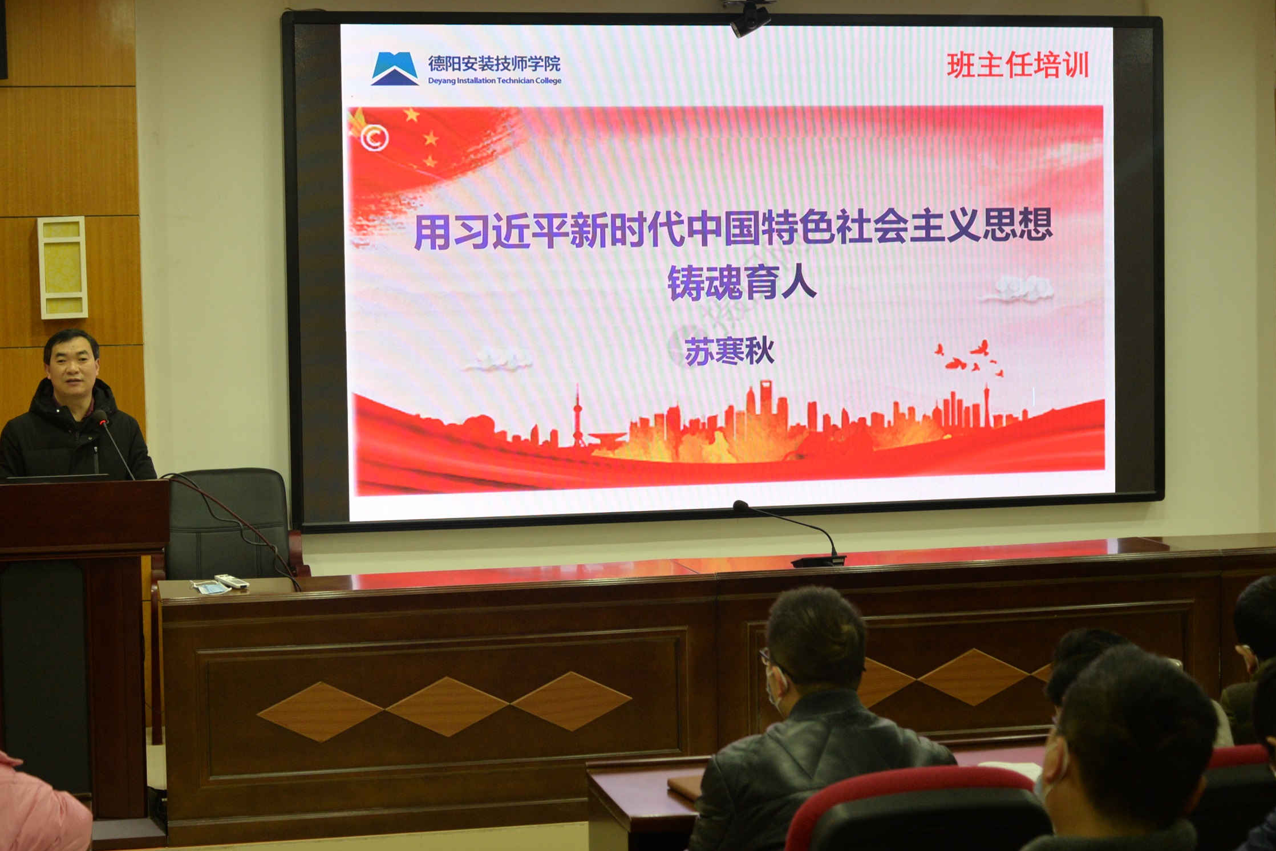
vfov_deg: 23.0
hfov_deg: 33.8
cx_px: 477
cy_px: 364
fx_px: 2091
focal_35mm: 59
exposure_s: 1/100
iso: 1100
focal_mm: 44
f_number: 4.2
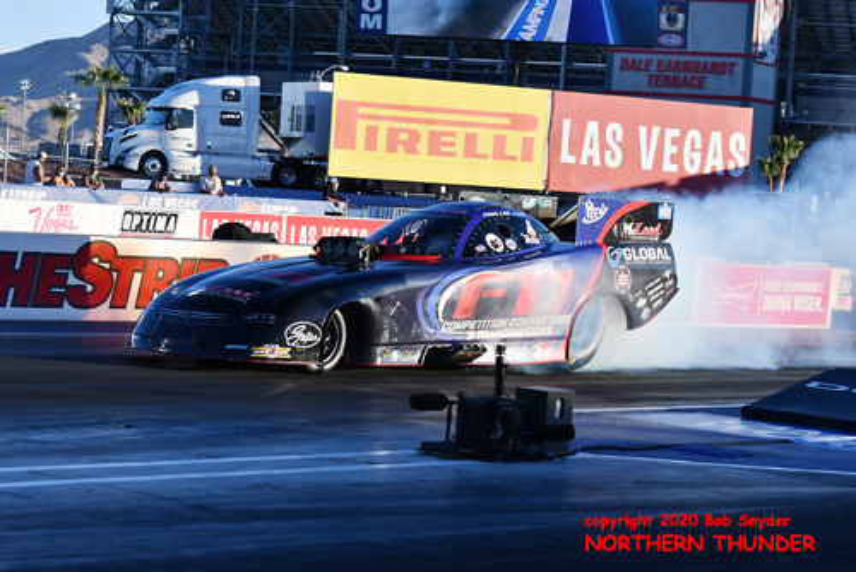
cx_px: 428
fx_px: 2498
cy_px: 286
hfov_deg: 19.4
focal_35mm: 105
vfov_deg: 13.1
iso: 200
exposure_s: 1/1000
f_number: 5.6
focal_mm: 70
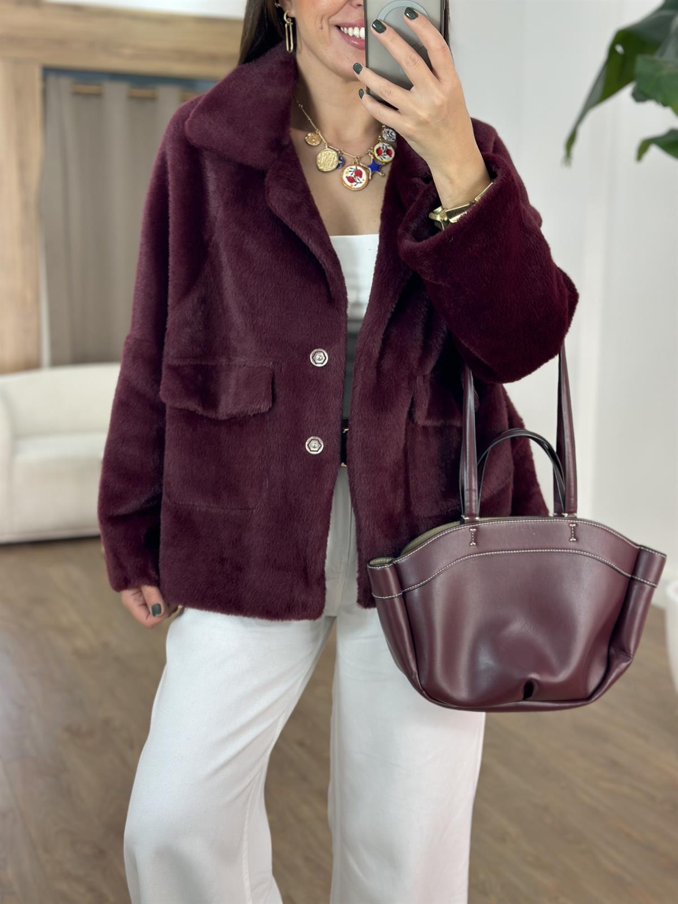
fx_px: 1254
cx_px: 339
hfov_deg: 30.3
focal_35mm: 48
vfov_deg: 39.7
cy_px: 452
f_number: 1.78
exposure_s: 1/132
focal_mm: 6.86
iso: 64
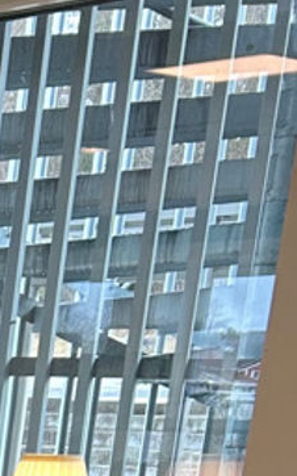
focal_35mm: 138
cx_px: -594
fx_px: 1789
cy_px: 921
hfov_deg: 8.1
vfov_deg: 13.3
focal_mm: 5.7
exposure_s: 1/100
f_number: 1.5
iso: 64
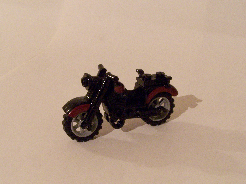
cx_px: 123
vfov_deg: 24.8
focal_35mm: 59
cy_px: 92
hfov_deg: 32.7
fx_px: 419
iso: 400
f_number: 8
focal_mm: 9.8
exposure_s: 1/2
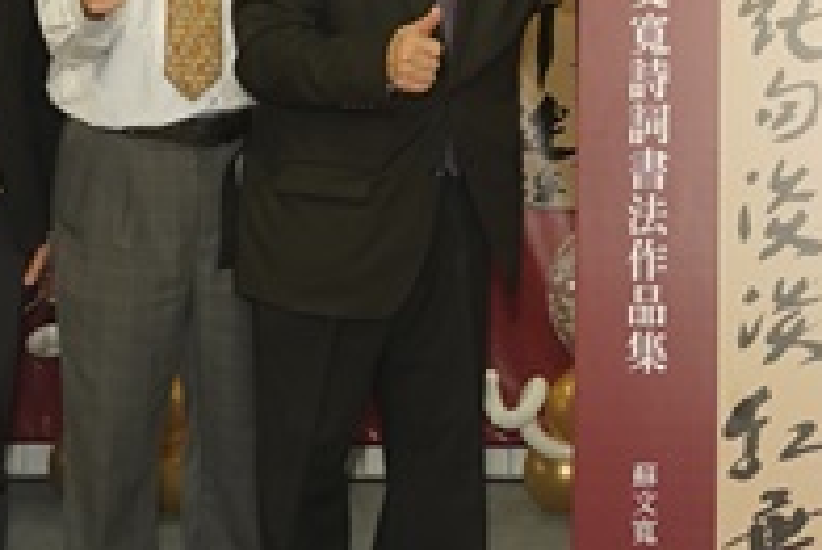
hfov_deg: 13.9
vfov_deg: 9.3
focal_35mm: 143
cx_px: 969
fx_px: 3267
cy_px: -304
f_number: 4
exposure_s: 1/250
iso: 640
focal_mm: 28
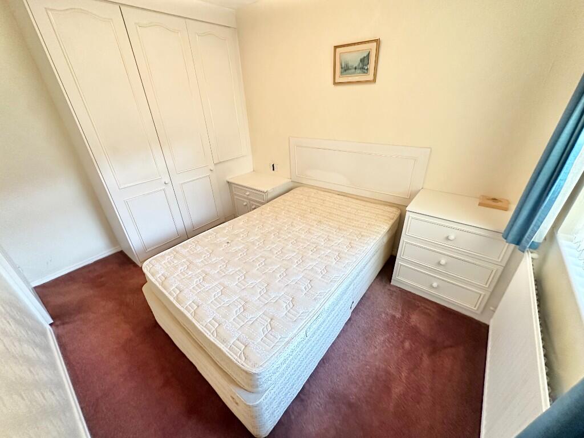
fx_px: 236
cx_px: 292
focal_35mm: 14
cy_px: 219
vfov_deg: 85.7
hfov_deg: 102.1
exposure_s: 1/50
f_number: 2.2
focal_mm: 2.22
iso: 500
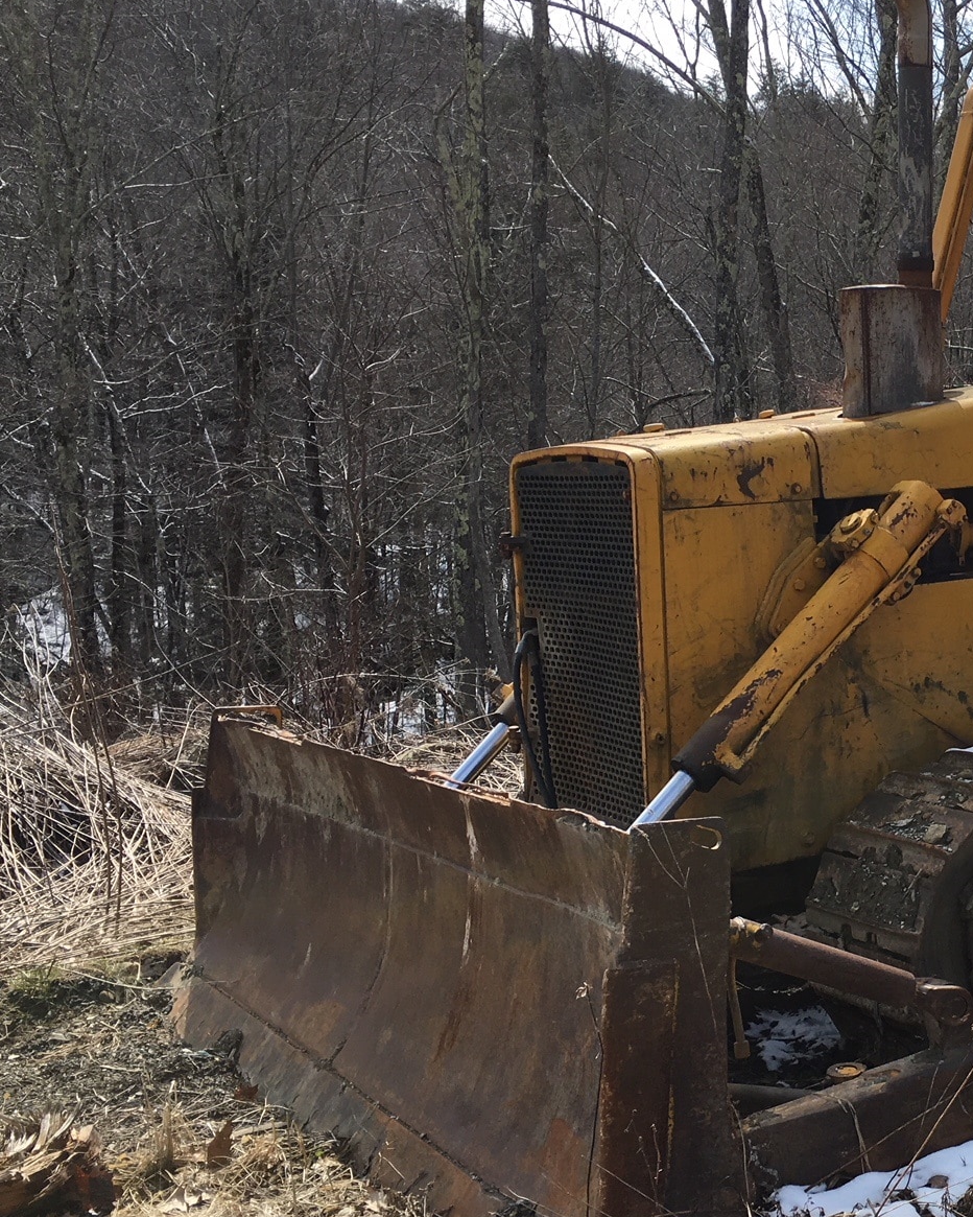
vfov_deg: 38.0
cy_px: 696
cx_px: 969
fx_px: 1764
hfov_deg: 28.9
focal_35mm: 49
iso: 25
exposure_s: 1/1040
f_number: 2.2
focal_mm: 4.15
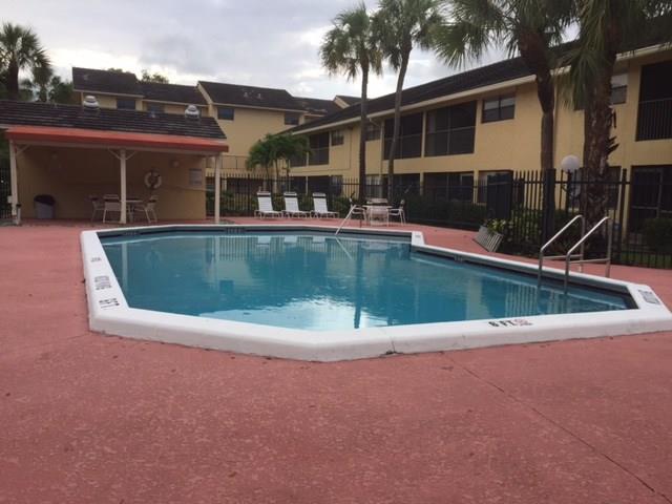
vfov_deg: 48.2
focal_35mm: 29
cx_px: 336
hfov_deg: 61.7
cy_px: 252
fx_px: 563
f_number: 2.2
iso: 32
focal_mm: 4.15
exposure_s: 1/1014
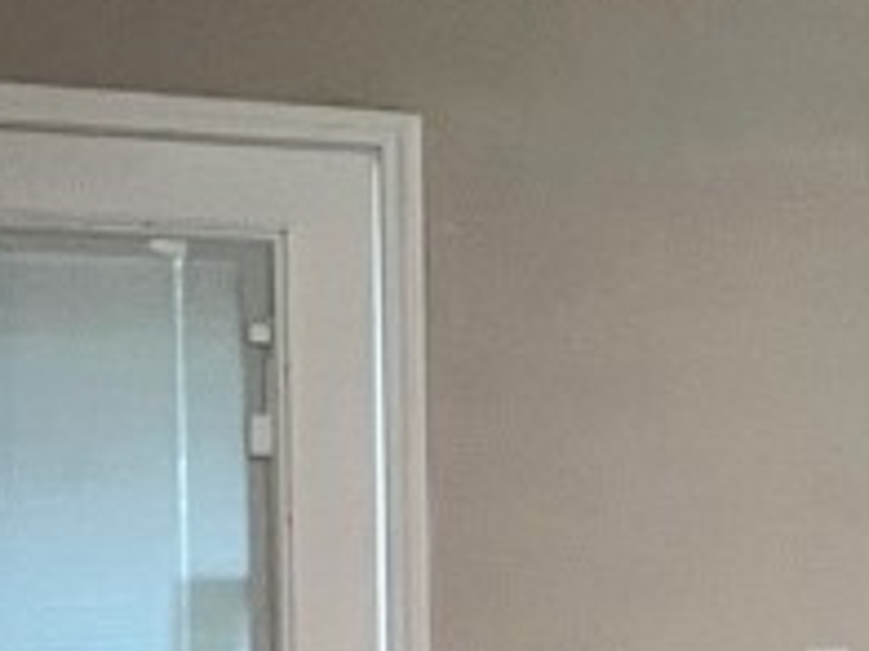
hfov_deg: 19.4
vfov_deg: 21.3
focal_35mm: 68
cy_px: 536
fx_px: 1707
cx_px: 1658
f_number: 1.8
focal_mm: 1.57
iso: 500
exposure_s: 1/60
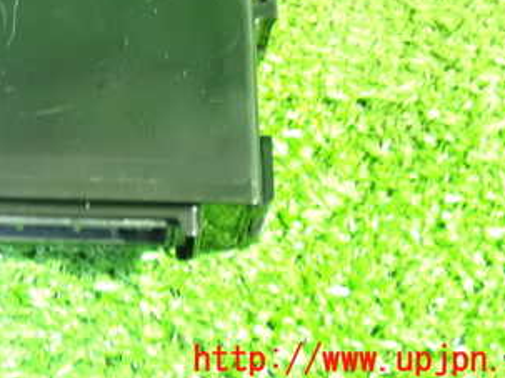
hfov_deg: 20.7
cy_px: 7
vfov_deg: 15.6
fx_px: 1356
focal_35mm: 93
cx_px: 70
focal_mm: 8.4
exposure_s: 1/6
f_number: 3.1
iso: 1600
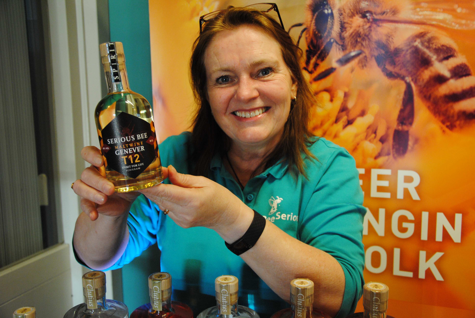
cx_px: 238
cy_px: 159
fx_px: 495
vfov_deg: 35.6
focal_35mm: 38
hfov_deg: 51.2
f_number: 4
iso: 720
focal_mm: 25
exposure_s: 1/30
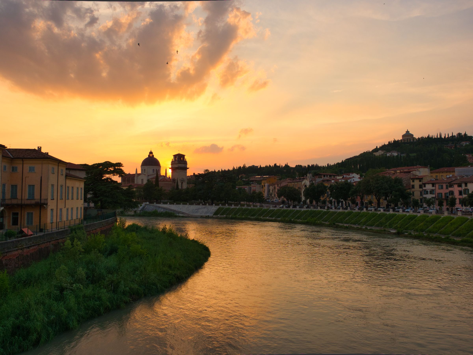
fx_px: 410
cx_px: 236
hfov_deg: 59.9
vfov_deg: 46.8
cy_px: 178
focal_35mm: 30
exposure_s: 1/400
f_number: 5
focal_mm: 15
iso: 200
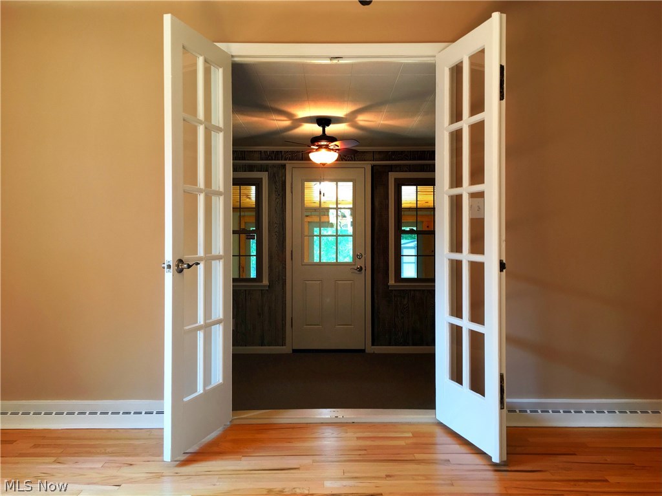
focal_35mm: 29
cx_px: 331
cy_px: 248
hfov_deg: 61.7
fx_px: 554
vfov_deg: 48.2
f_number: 2.2
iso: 40
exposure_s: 1/30
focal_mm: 4.15
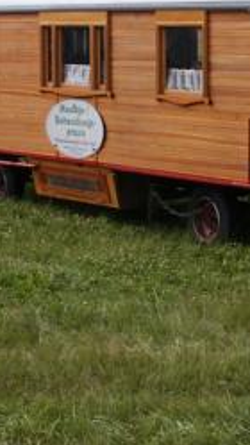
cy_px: 132
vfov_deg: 21.7
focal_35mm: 98
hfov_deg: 12.3
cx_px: 136
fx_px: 1155
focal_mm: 7.18
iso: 64
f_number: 6.7
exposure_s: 1/180
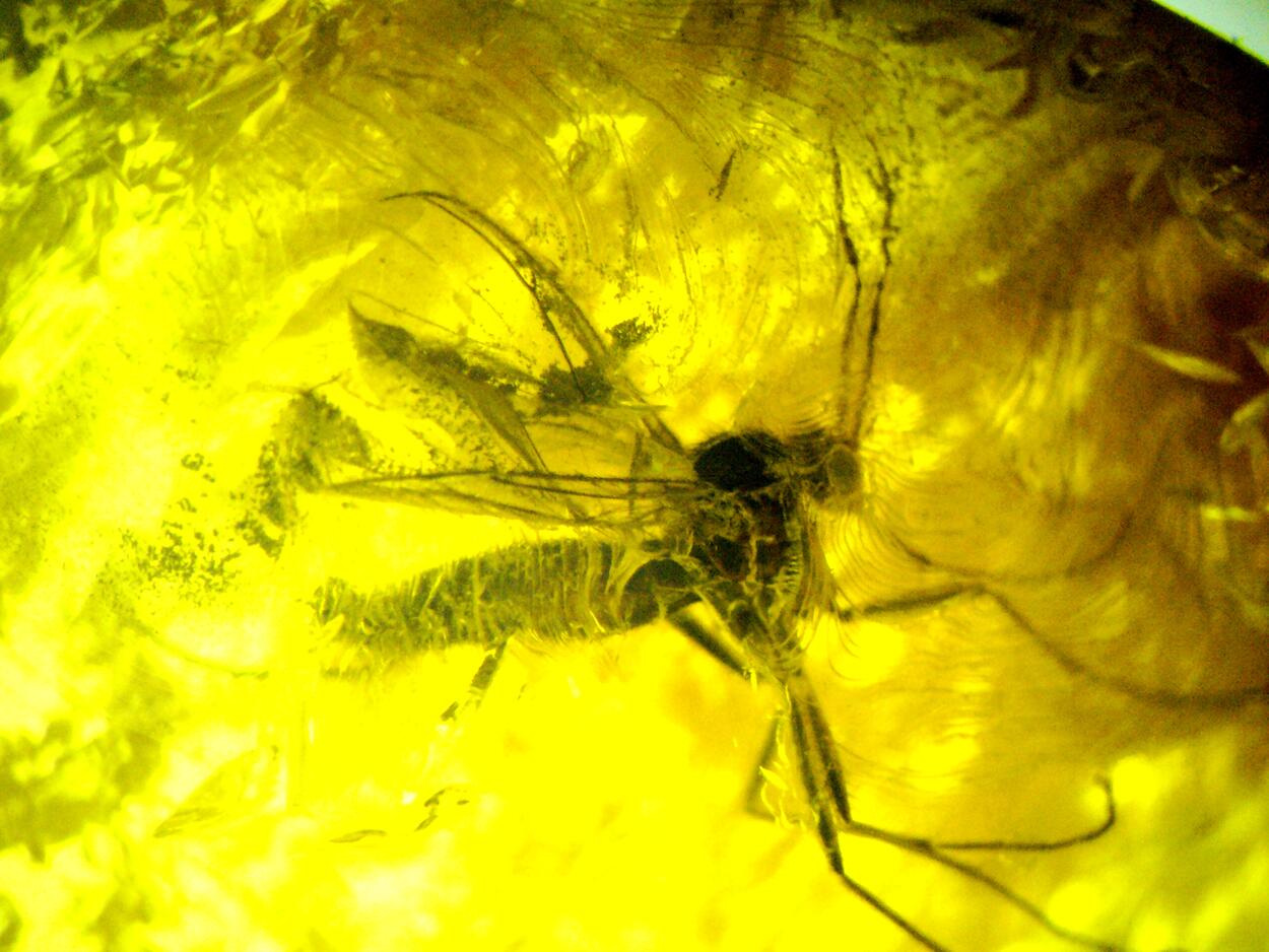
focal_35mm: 93
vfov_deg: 15.9
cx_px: 634
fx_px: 3410
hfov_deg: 21.1
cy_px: 476
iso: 400
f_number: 4.6
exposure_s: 1/100
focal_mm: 15.4
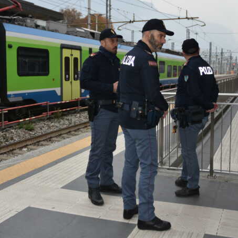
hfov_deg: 36.1
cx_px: 124
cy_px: 117
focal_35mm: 47
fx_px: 366
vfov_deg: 36.1
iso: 180
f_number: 3.8
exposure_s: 1/250
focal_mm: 24
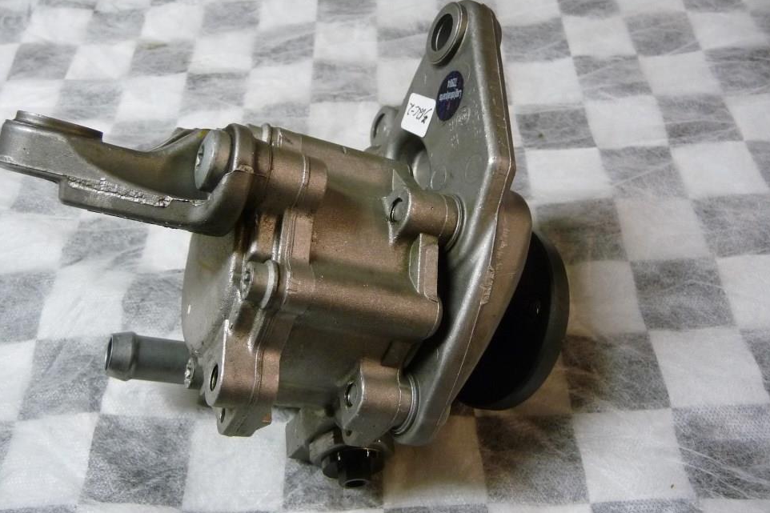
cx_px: 369
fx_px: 663
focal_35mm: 31
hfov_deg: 60.3
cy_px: 285
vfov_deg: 42.3
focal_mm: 4.7
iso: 250
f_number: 3.3
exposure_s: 1/30
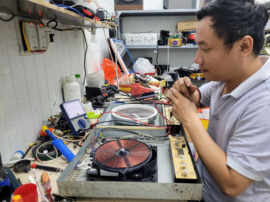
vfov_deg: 53.1
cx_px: 135
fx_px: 203
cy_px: 101
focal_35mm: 26
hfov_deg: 67.3
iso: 320
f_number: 1.8
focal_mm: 5.4
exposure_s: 1/50
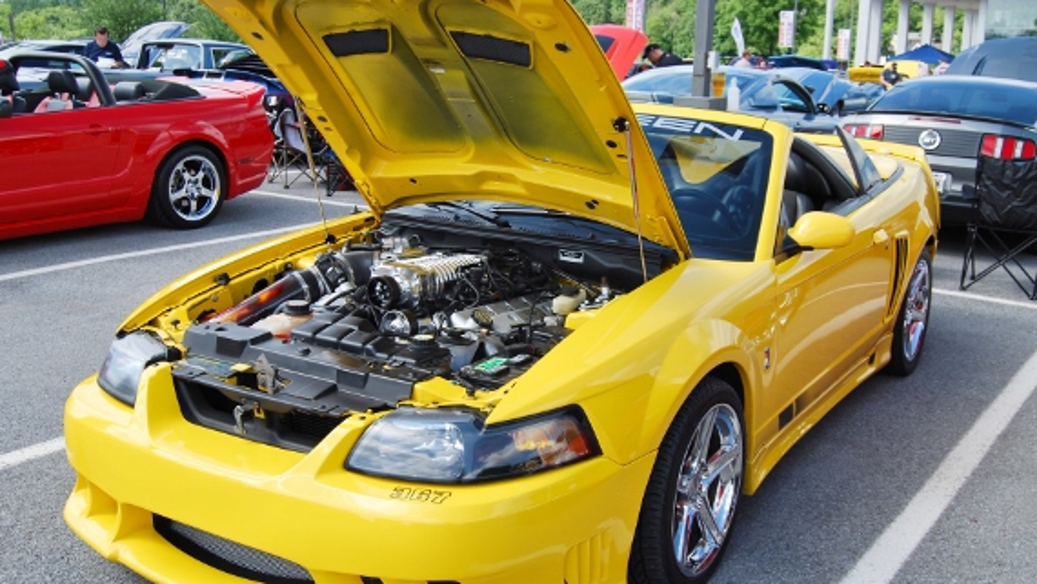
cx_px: 537
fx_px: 1116
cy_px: 278
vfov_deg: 29.3
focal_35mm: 41
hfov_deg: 49.8
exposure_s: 1/160
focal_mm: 23
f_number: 7.1
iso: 100
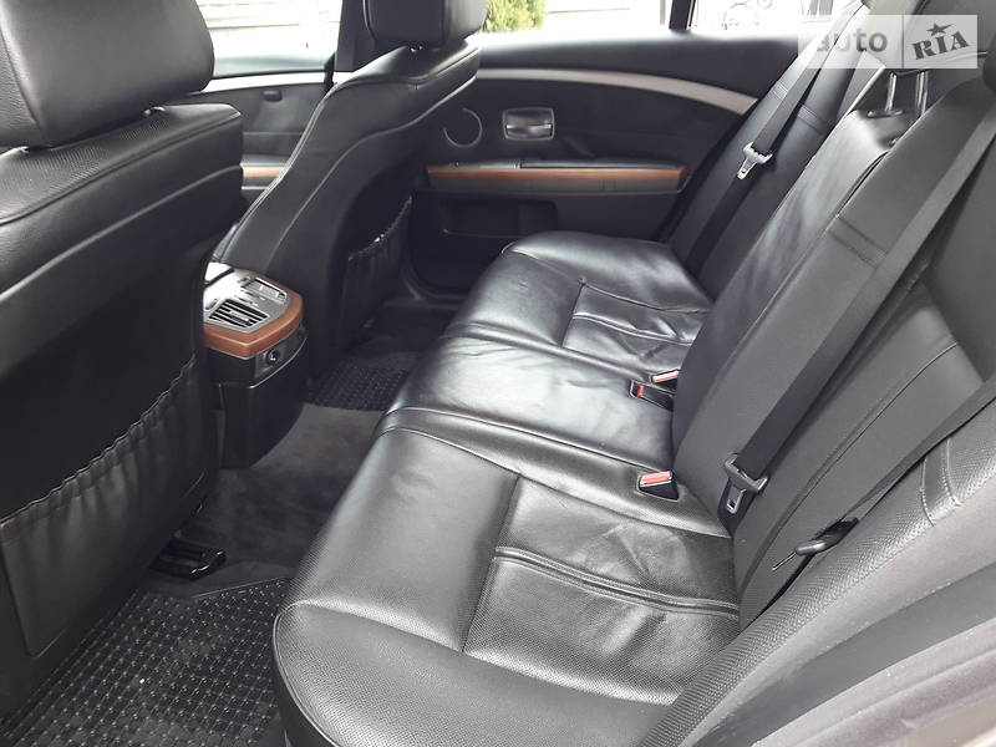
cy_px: 374
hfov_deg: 63.4
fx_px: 806
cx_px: 498
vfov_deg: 49.7
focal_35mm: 28
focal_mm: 3.7
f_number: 1.9
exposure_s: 1/33
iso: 100
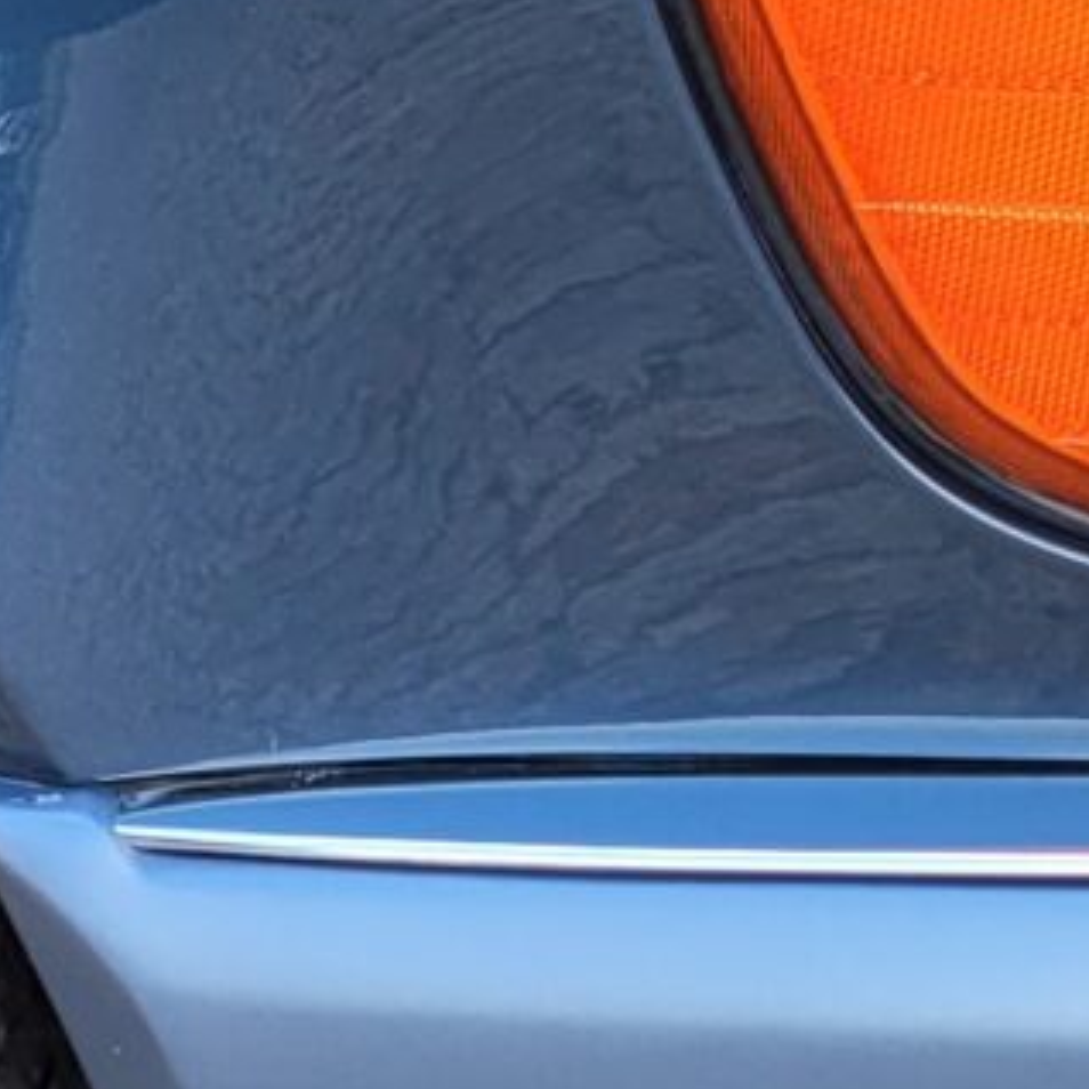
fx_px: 6585
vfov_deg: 9.5
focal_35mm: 185
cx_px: -1442
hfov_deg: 8.7
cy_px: 404
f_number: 1.8
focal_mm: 5.4
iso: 40
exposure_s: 1/100
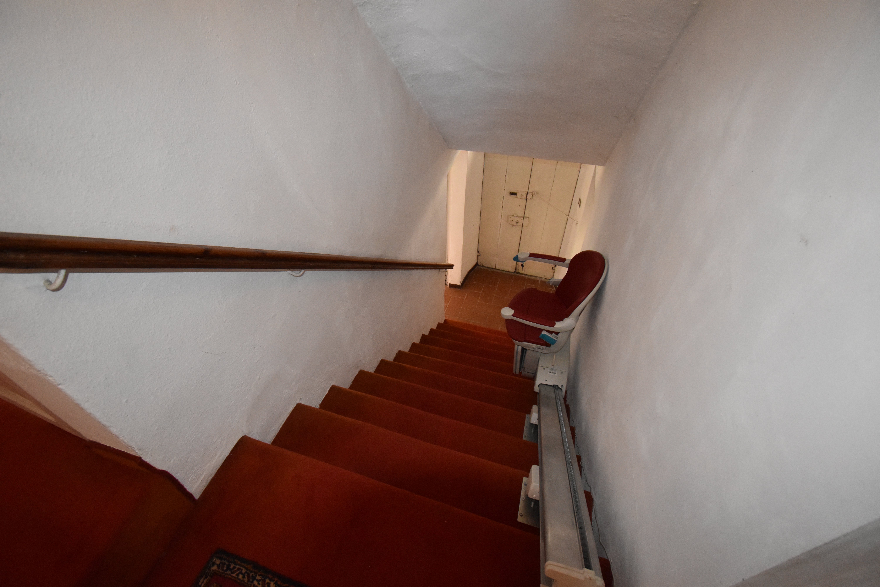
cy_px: 294
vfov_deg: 77.3
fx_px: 367
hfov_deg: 100.4
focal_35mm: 15
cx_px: 440
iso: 2800
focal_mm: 10
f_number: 4.5
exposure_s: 1/60
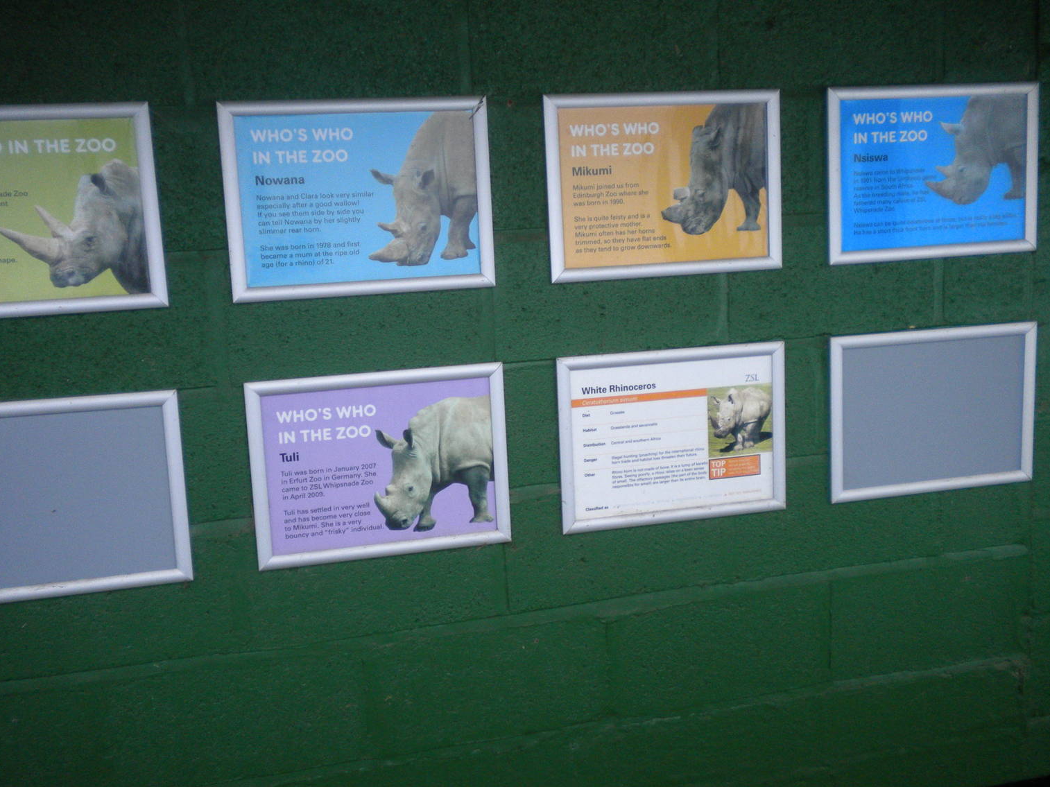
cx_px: 506
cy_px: 410
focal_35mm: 37
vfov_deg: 38.6
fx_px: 1122
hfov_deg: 50.1
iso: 181
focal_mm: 6.3
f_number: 3.1
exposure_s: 1/59.8
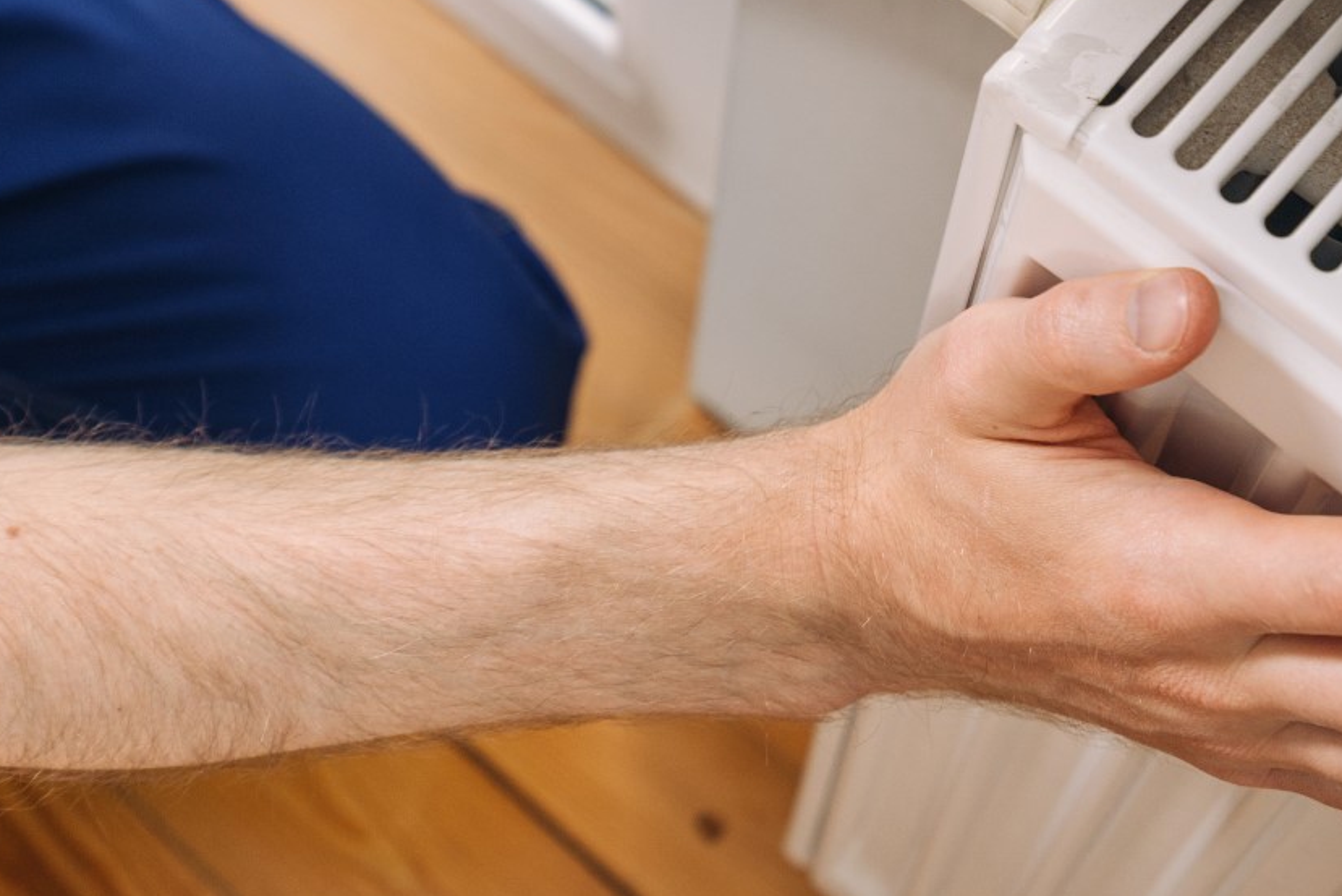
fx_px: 2833
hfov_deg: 26.6
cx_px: 526
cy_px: -31
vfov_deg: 17.5
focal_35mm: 76
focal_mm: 35
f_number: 4
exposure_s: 1/160
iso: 250
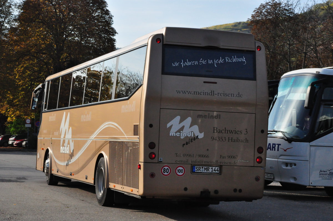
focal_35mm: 87
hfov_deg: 23.4
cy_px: 110
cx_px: 166
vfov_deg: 15.7
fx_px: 804
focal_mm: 58
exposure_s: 1/2000
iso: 2500
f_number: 11
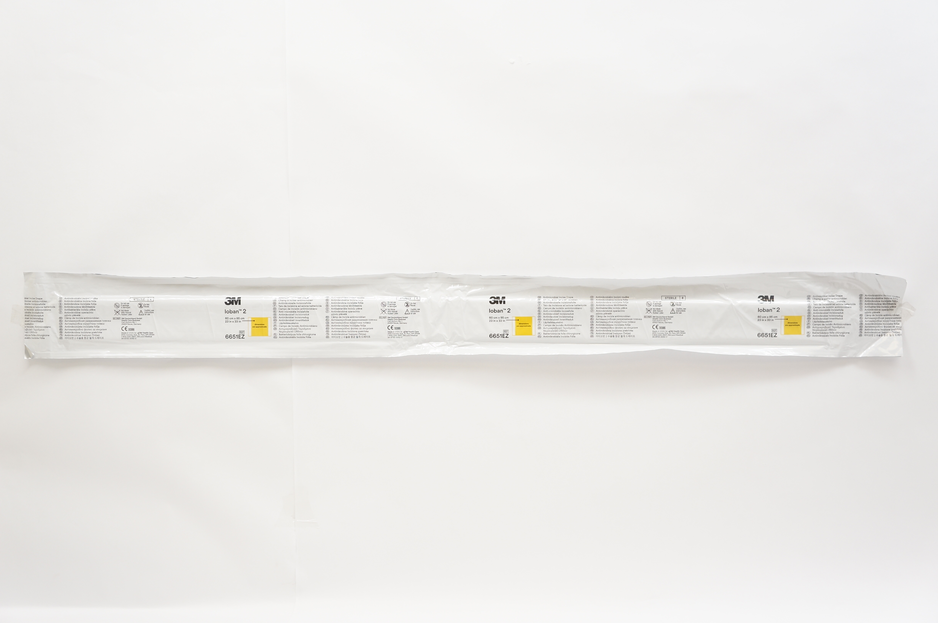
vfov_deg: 35.4
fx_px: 976
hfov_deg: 51.3
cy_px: 312
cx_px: 469
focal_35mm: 38
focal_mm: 25
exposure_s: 1/60
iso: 400
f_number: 5
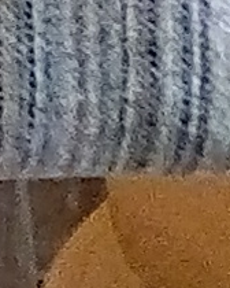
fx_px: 2468
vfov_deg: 6.2
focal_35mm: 290
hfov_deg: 5.3
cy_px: -509
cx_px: -114
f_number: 2.8
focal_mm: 3.1
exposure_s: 1/30
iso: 228
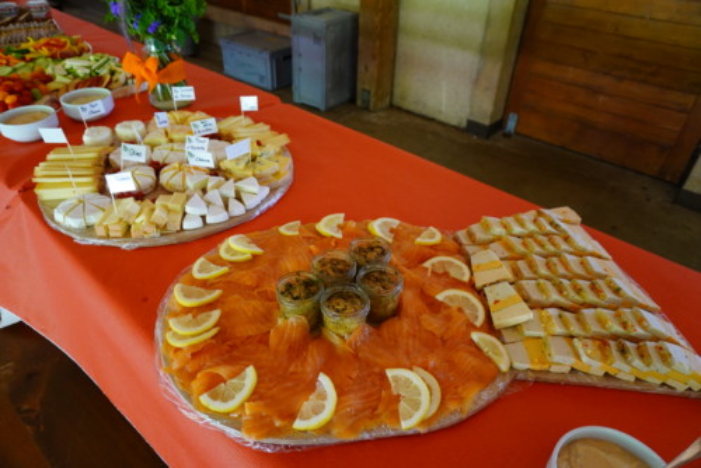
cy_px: 234
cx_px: 350
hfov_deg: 73.7
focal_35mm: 24
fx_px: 468
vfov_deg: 53.2
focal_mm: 16
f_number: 4
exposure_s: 1/60
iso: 1250
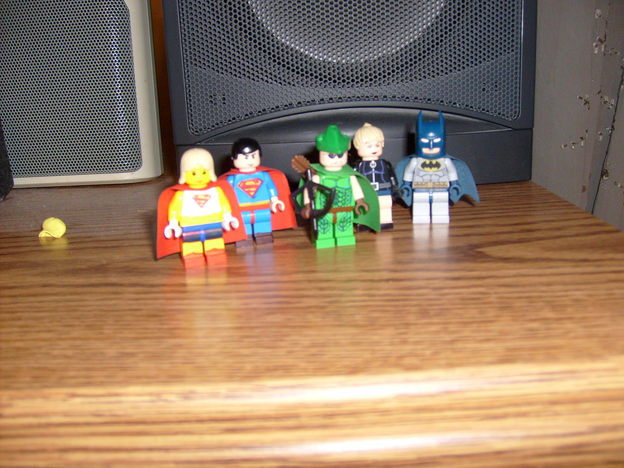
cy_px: 234
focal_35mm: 35
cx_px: 312
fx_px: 631
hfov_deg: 52.6
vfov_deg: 40.7
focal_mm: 5.8
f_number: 2.8
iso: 100
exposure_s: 1/45
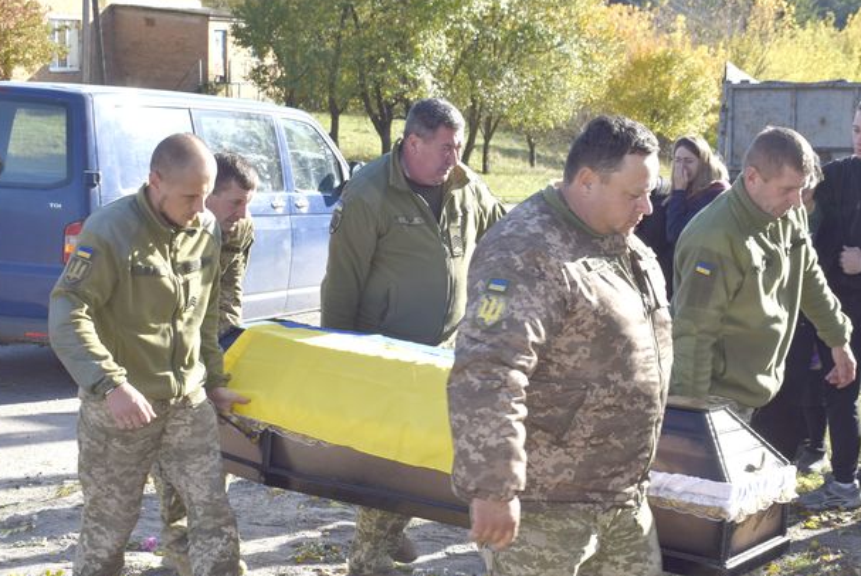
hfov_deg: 31.8
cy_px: 317
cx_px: 488
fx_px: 1508
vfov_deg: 21.6
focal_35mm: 63
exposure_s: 1/200
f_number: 9
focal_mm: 34
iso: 100
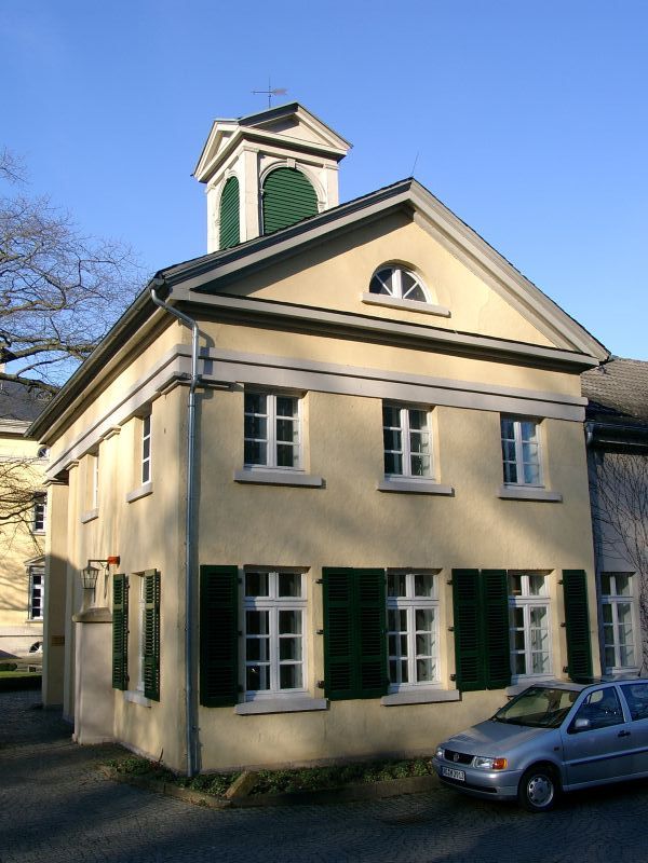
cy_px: 432
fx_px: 849
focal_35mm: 34
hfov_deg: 41.8
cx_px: 324
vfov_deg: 54.0
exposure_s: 1/422
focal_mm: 7.13
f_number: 4
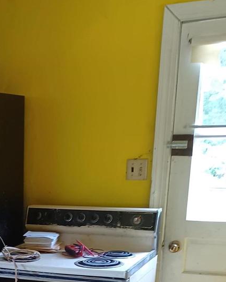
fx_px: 585
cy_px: 328
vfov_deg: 24.8
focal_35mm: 70
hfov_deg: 20.6
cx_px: -36
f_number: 1.8
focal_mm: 4.6
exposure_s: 1/30
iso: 320
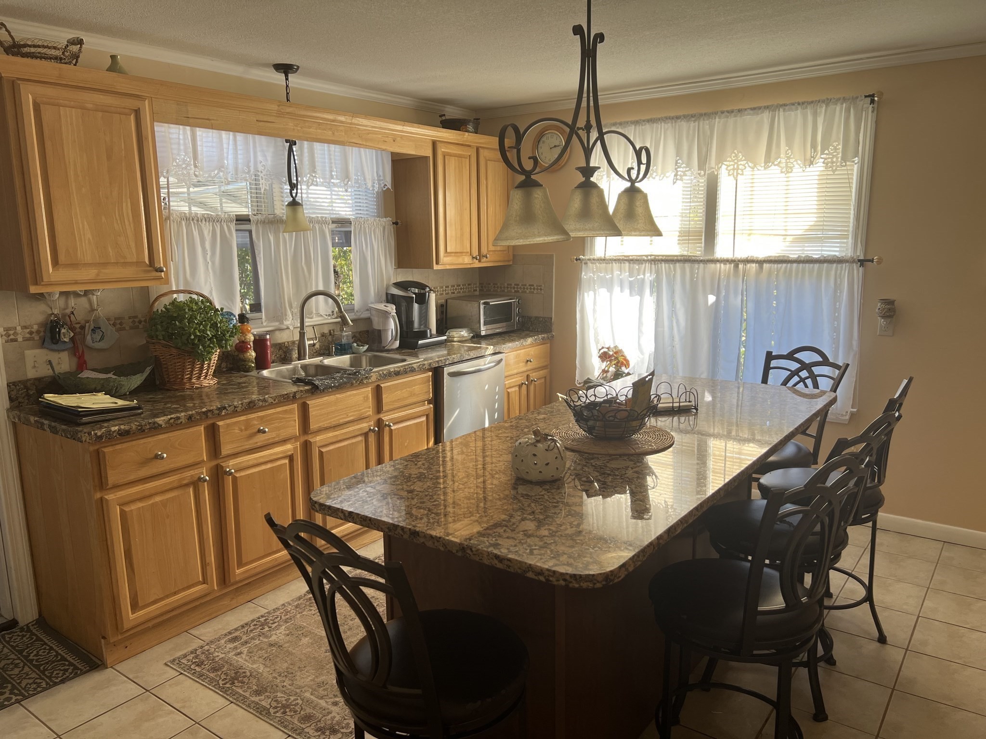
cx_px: 493
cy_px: 370
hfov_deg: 67.3
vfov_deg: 53.1
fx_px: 741
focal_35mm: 26
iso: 40
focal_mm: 5.7
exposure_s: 1/121
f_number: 1.5
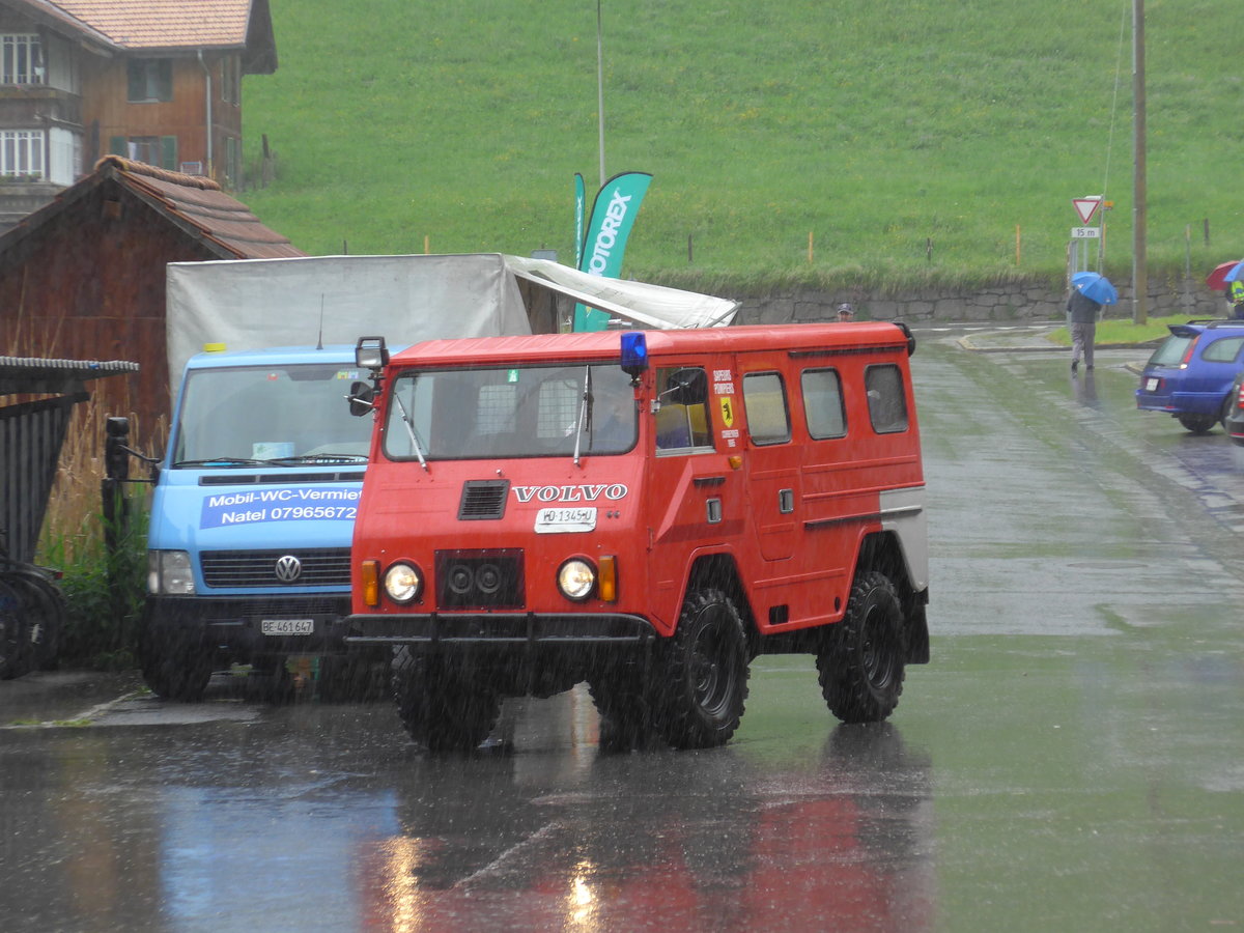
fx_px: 5355
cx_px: 622
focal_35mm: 149
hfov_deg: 13.3
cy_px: 466
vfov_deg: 10.0
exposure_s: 1/200
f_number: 5.5
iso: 200
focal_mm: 28.9
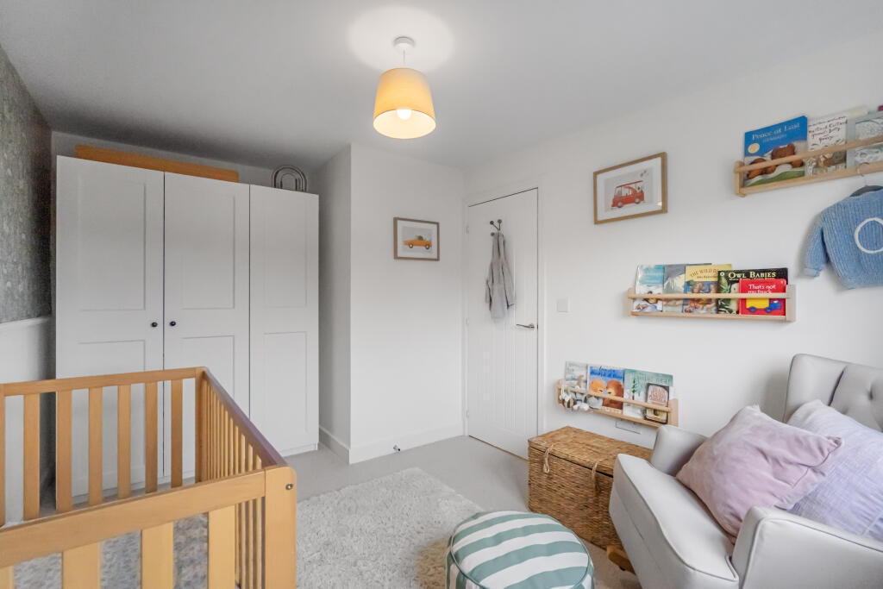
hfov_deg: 96.7
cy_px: 294
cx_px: 442
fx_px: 392
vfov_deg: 73.8
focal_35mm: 16
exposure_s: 1/640
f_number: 7.1
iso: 2000
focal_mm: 16
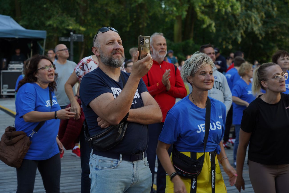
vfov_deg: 22.6
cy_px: 96
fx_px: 482
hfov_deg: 33.4
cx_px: 144
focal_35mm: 60
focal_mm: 60
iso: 100
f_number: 4.5
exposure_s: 1/100
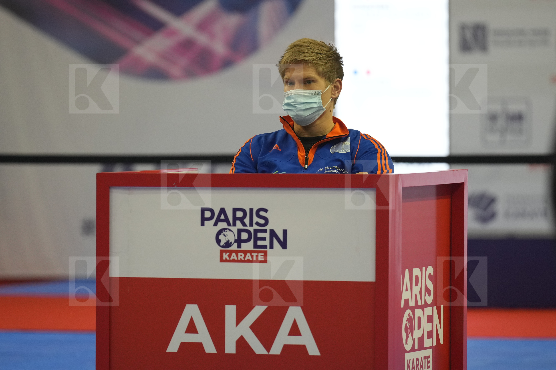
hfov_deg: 6.9
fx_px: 4632
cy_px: 185
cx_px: 278
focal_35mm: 300
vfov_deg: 4.6
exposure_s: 1/1000
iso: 2500
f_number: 2.8
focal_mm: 200
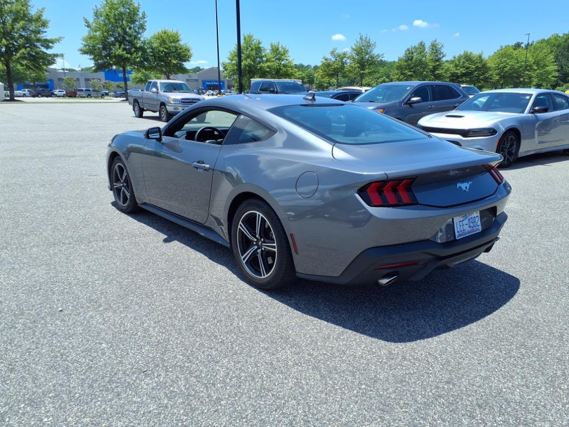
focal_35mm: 27
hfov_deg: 65.3
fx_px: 444
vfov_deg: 51.4
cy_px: 214
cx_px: 284
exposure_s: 1/1667
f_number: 1.9
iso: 40
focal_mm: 3.58
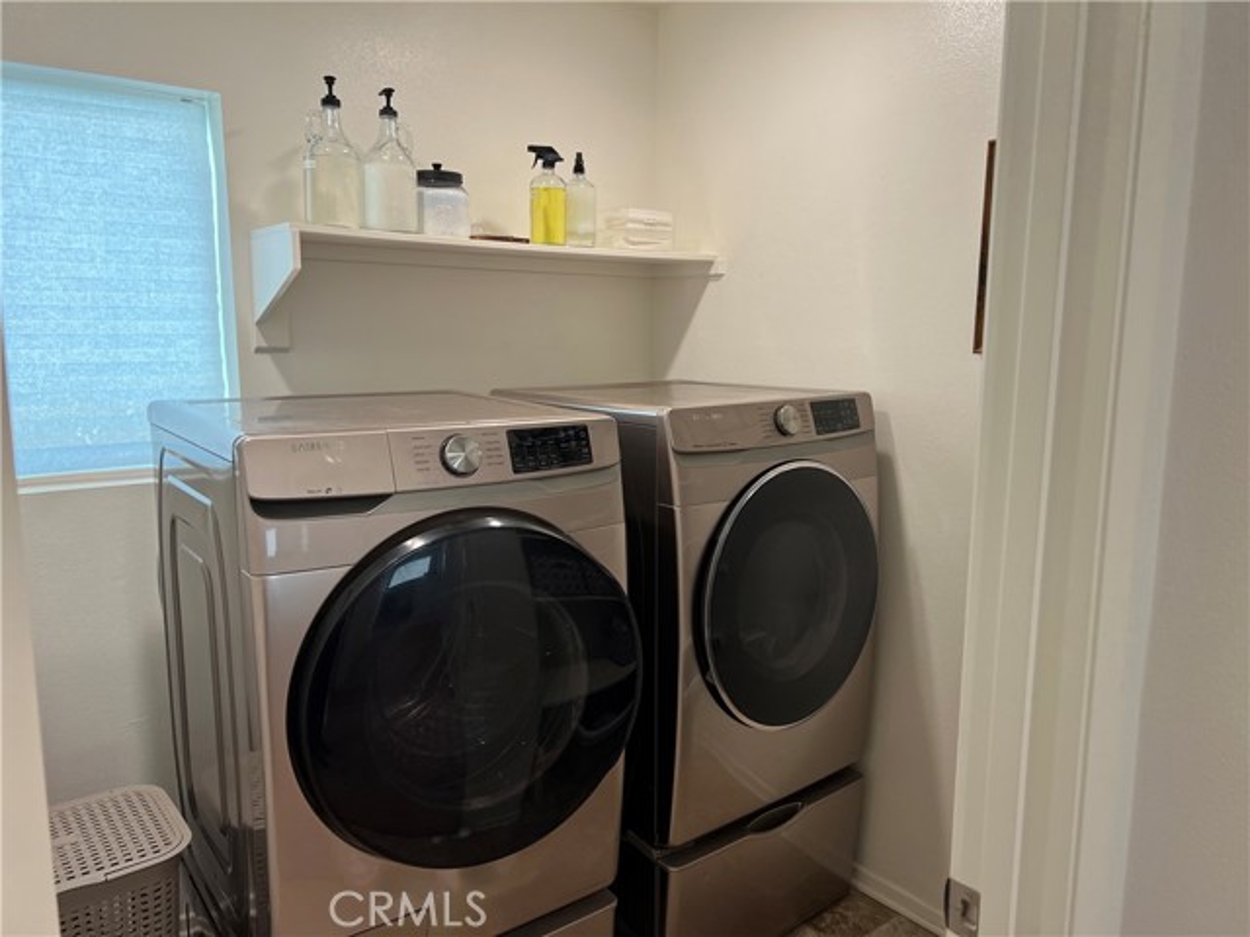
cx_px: 625
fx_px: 939
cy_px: 468
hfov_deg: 67.3
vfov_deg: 53.1
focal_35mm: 26
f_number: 1.5
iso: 100
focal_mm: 5.7
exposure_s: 1/120
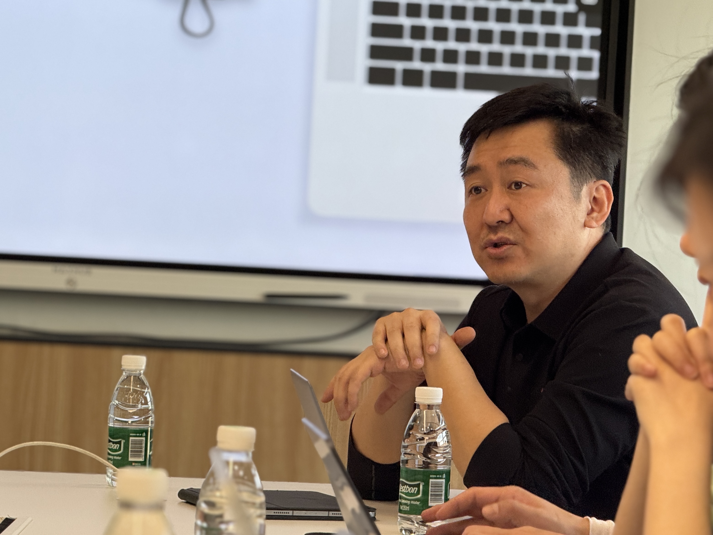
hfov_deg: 16.4
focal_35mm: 120
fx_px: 2472
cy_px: 268
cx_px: 356
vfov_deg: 12.3
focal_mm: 15.66
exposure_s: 1/100
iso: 160
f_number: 2.8
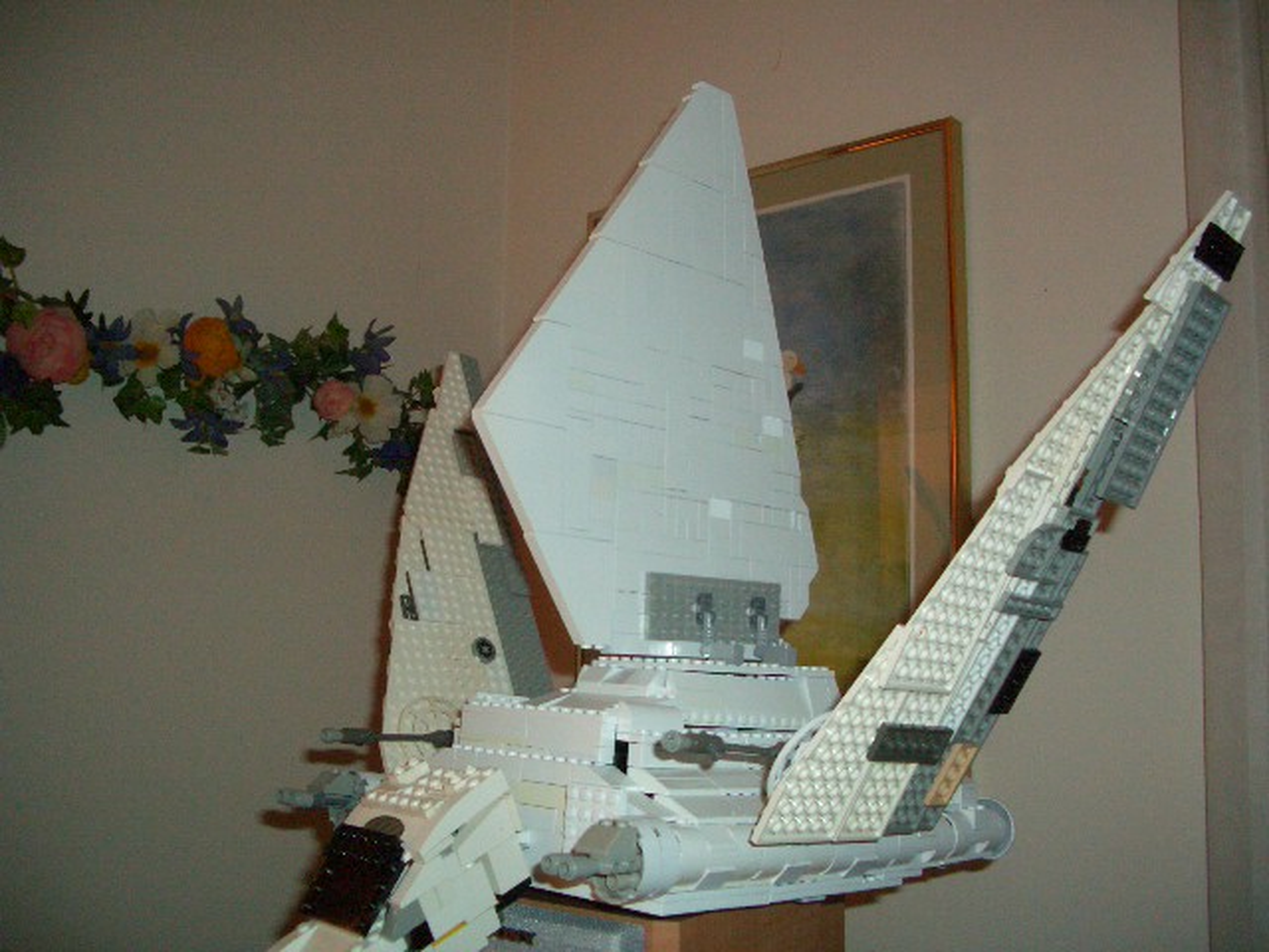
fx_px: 1283
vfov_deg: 40.7
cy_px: 476
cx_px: 634
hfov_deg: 52.6
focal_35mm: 35
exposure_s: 1/60
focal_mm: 5.8
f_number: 2.6
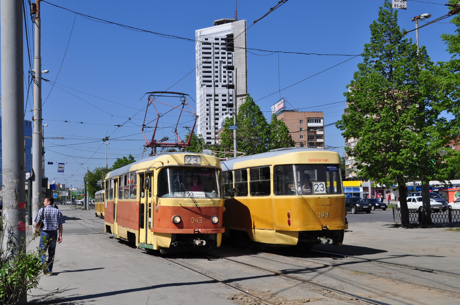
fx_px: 612
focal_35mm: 48
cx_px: 230
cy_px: 152
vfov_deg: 28.0
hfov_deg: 41.2
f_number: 11
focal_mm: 32
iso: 250
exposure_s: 1/500
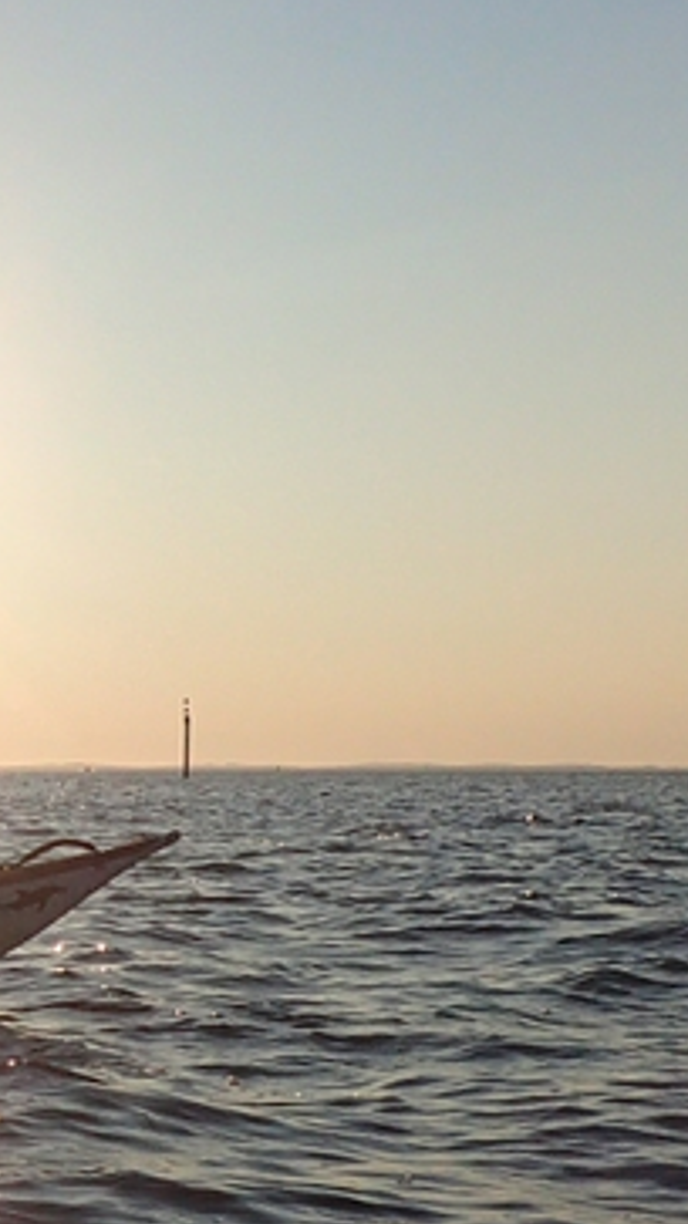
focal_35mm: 90
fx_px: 2921
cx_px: -391
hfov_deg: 12.6
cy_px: 836
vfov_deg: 23.5
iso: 200
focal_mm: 4.5
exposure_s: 1/1000
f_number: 8
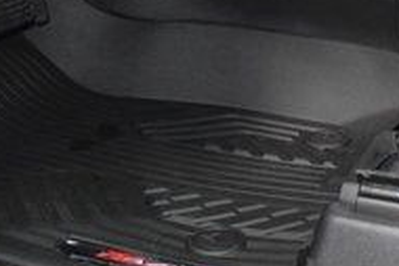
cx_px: 342
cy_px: -137
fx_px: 1009
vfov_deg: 14.1
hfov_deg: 21.9
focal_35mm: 91
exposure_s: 1/125
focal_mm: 18
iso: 3200
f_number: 3.5
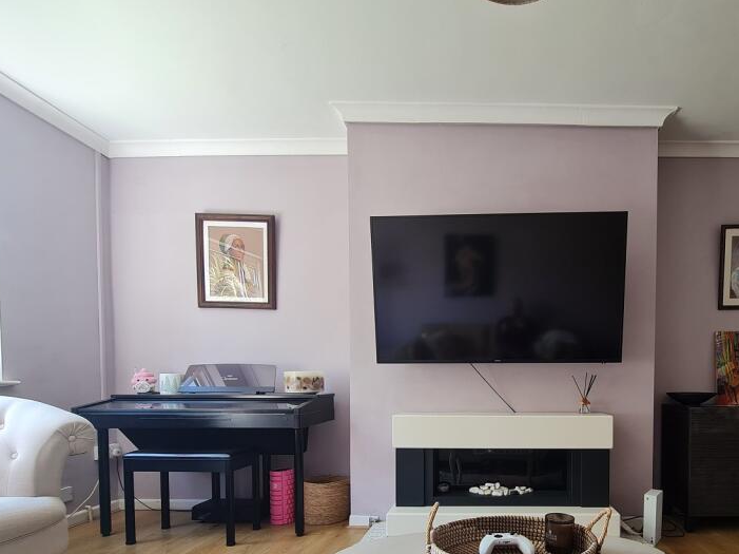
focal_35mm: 19
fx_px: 405
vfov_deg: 65.3
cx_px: 489
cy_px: 402
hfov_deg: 82.0
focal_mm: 2.2
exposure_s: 1/50
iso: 64
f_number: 2.2
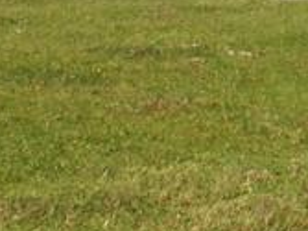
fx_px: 1191
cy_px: -188
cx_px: 428
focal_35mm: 134
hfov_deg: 14.0
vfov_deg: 10.4
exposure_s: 1/125
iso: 50
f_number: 8
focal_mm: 5.86
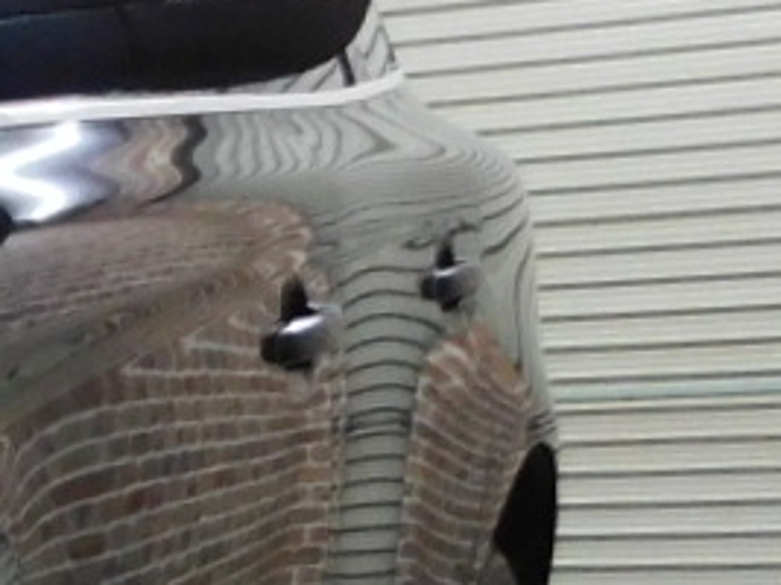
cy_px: 1106
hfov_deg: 11.3
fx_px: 3112
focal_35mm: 138
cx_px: -1220
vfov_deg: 10.1
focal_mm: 4
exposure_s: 1/30
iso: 320
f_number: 3
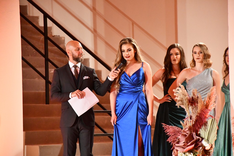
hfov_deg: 9.8
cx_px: 117
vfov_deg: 6.5
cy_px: 78
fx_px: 1365
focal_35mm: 210
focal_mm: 140
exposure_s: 1/250
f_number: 5.6
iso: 10000
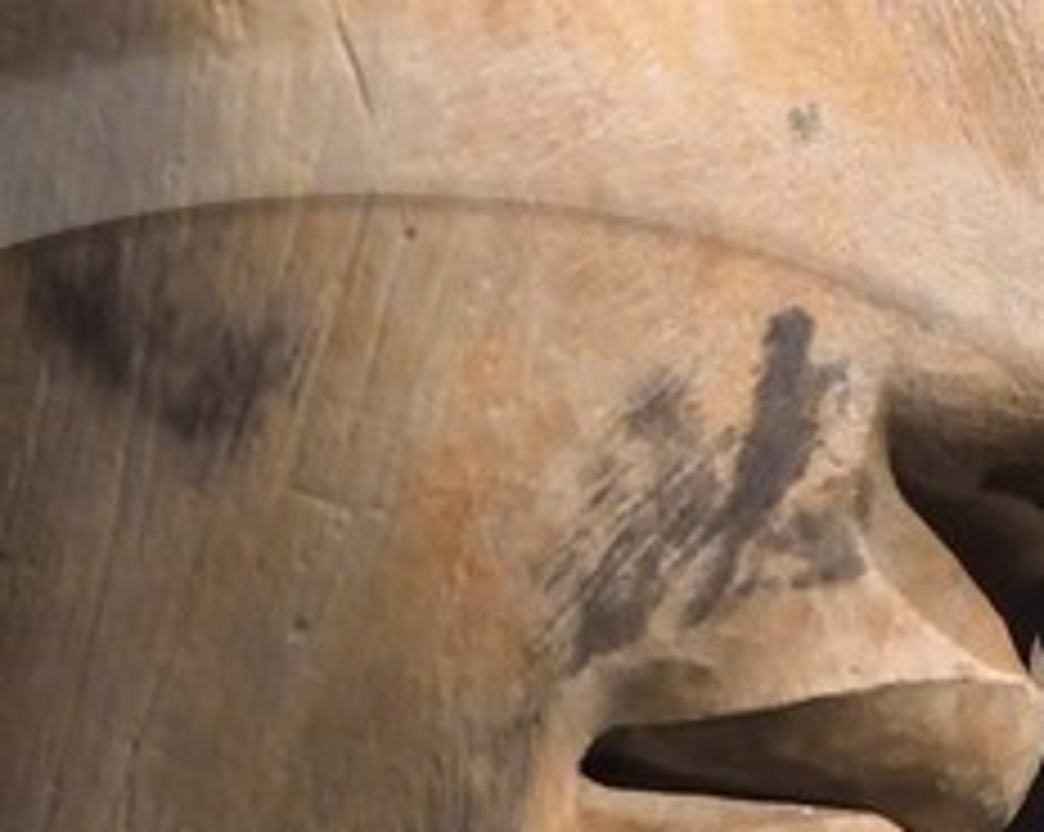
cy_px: 1439
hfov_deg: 7.1
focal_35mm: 272
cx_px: 380
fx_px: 8394
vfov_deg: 5.6
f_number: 7.1
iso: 1600
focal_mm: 42
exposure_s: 1/80
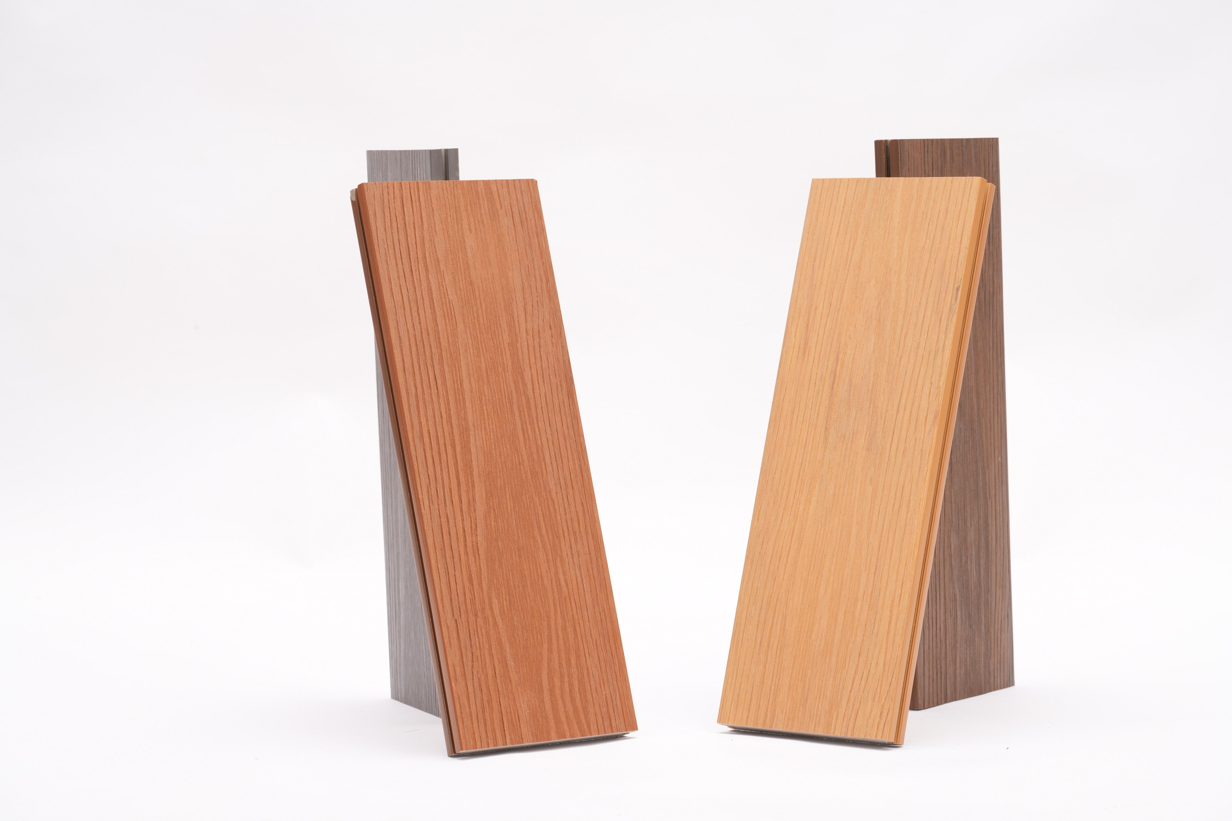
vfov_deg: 13.0
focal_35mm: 105
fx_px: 3593
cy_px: 410
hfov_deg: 19.5
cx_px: 616
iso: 200
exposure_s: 1/80
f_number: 9
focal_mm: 105
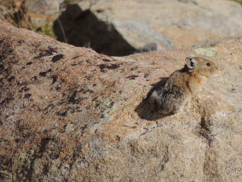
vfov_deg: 0.9
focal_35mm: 1745
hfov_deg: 1.1
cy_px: 78
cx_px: 210
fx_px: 12195
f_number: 5.9
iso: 100
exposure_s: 1/800
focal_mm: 180
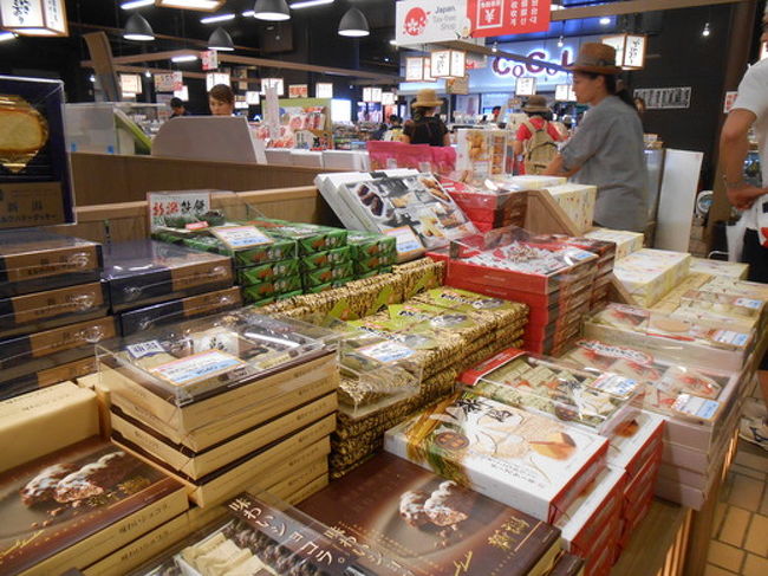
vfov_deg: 53.0
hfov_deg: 67.3
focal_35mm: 26
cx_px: 384
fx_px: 577
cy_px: 288
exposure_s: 1/30
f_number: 3.5
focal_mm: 4.6
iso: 320
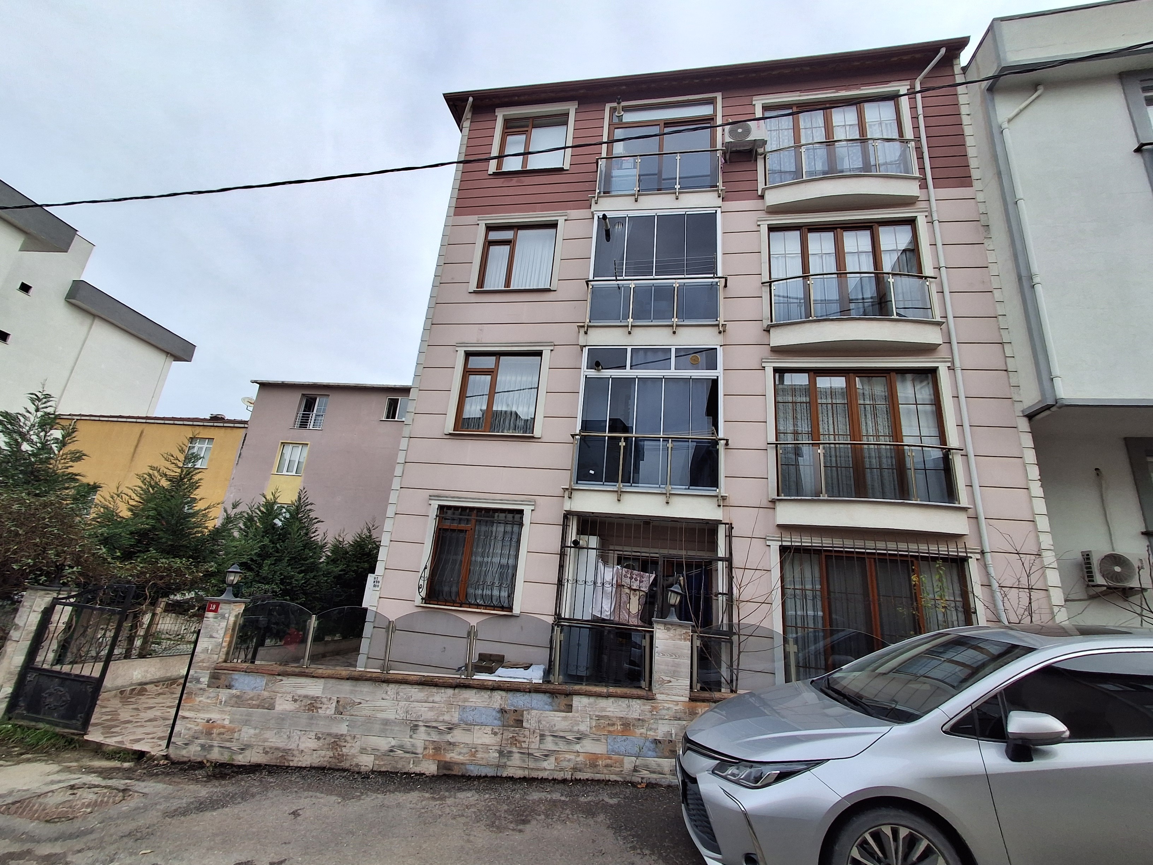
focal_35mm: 16
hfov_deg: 94.5
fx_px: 533
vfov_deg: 78.1
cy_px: 432
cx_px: 576
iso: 40
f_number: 2.2
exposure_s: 1/791
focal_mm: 1.64
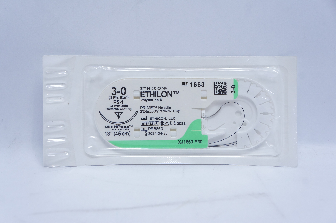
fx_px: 489
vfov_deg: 25.7
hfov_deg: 37.9
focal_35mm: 52
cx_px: 168
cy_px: 112
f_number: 7.1
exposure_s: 1/60
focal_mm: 35
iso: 800
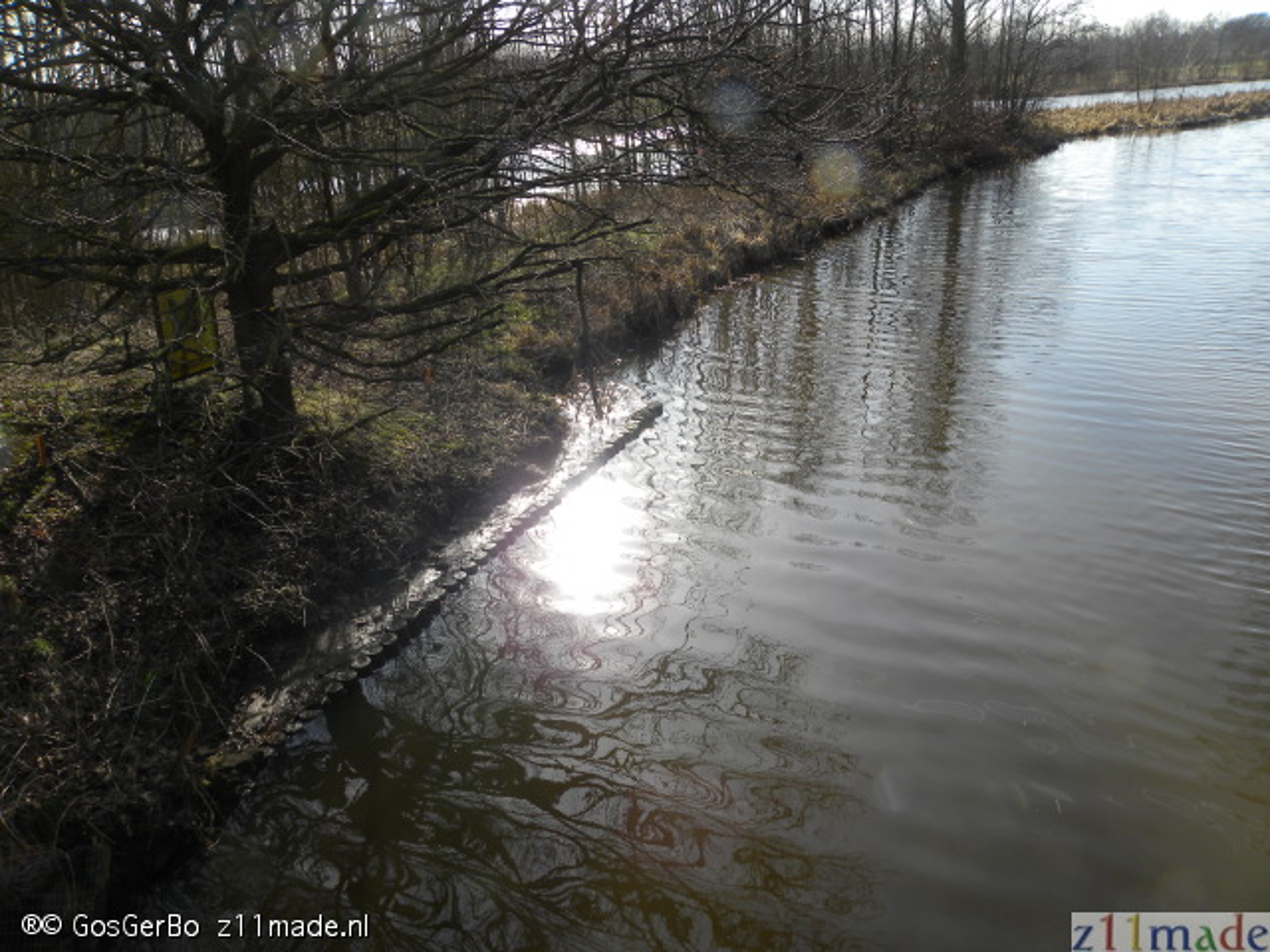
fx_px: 954
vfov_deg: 53.1
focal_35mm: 26
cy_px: 476
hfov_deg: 67.3
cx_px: 635
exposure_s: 1/214
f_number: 5
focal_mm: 4.6
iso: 64
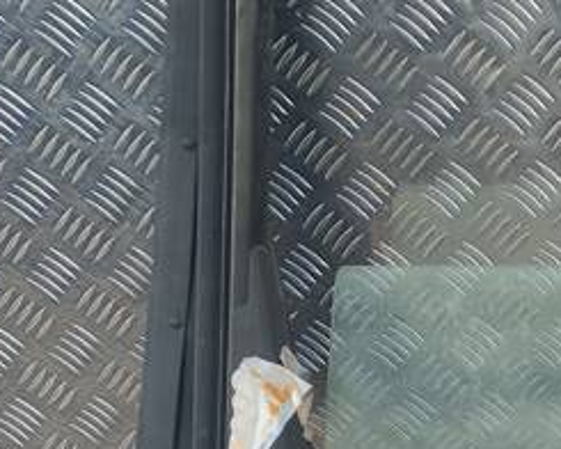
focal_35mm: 102
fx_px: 1694
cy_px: 660
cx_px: 847
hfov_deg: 17.0
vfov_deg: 14.2
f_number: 1.8
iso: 25
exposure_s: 1/50
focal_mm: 4.6
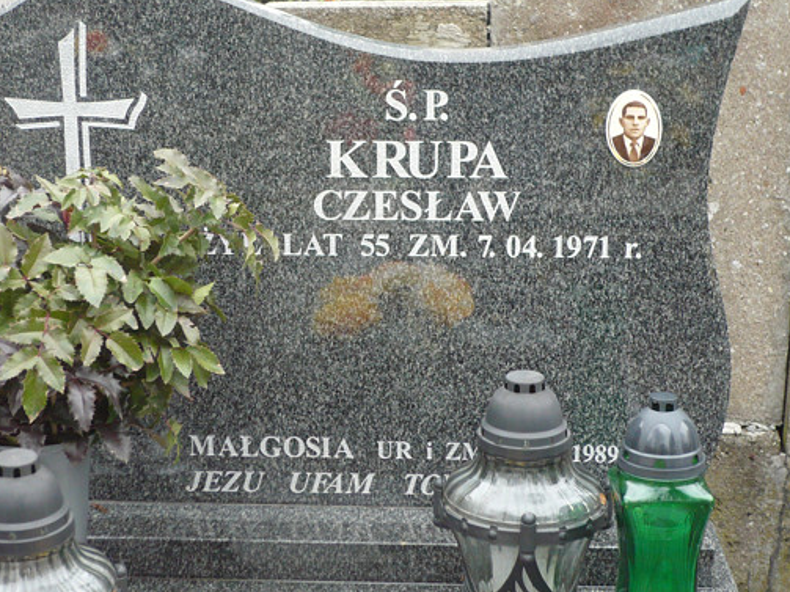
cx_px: 358
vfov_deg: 21.0
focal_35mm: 70
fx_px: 1597
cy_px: 242
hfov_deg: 27.8
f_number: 3.5
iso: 160
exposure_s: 1/30
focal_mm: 9.1
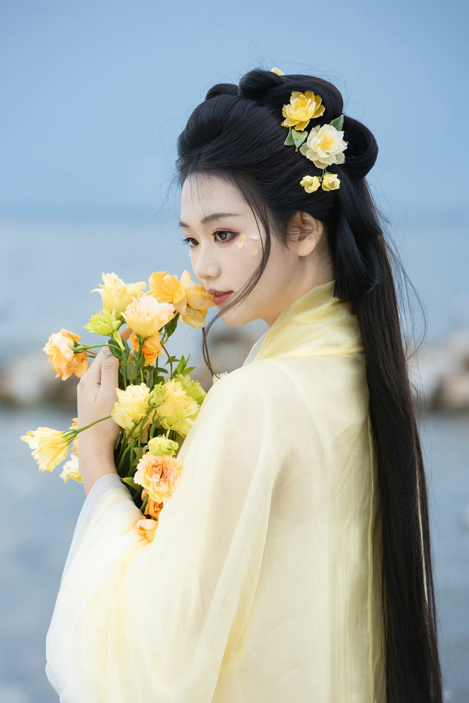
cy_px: 352
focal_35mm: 150
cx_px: 234
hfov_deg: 9.1
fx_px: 2931
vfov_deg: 13.7
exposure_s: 1/250
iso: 200
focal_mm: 150
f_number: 5
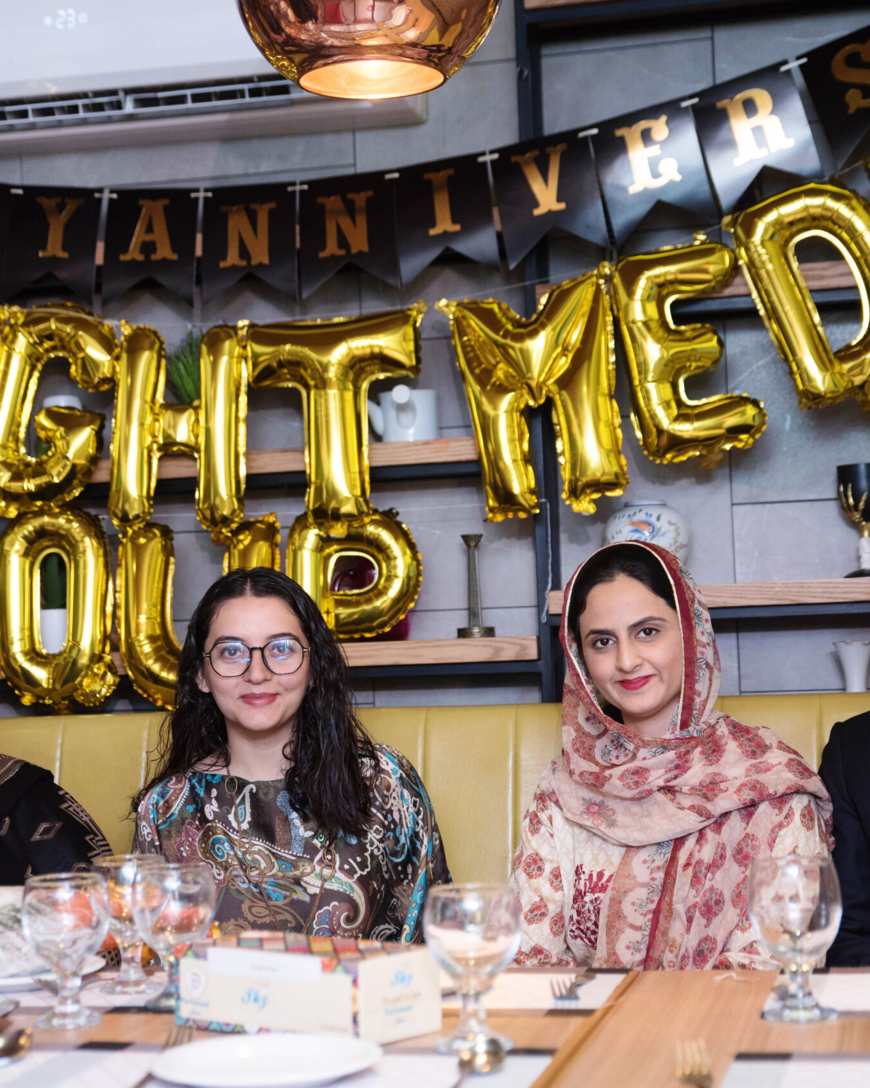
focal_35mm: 68
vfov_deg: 27.9
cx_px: 401
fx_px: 2189
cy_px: 547
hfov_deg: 22.5
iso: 1000
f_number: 2.8
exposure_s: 1/125
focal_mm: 48
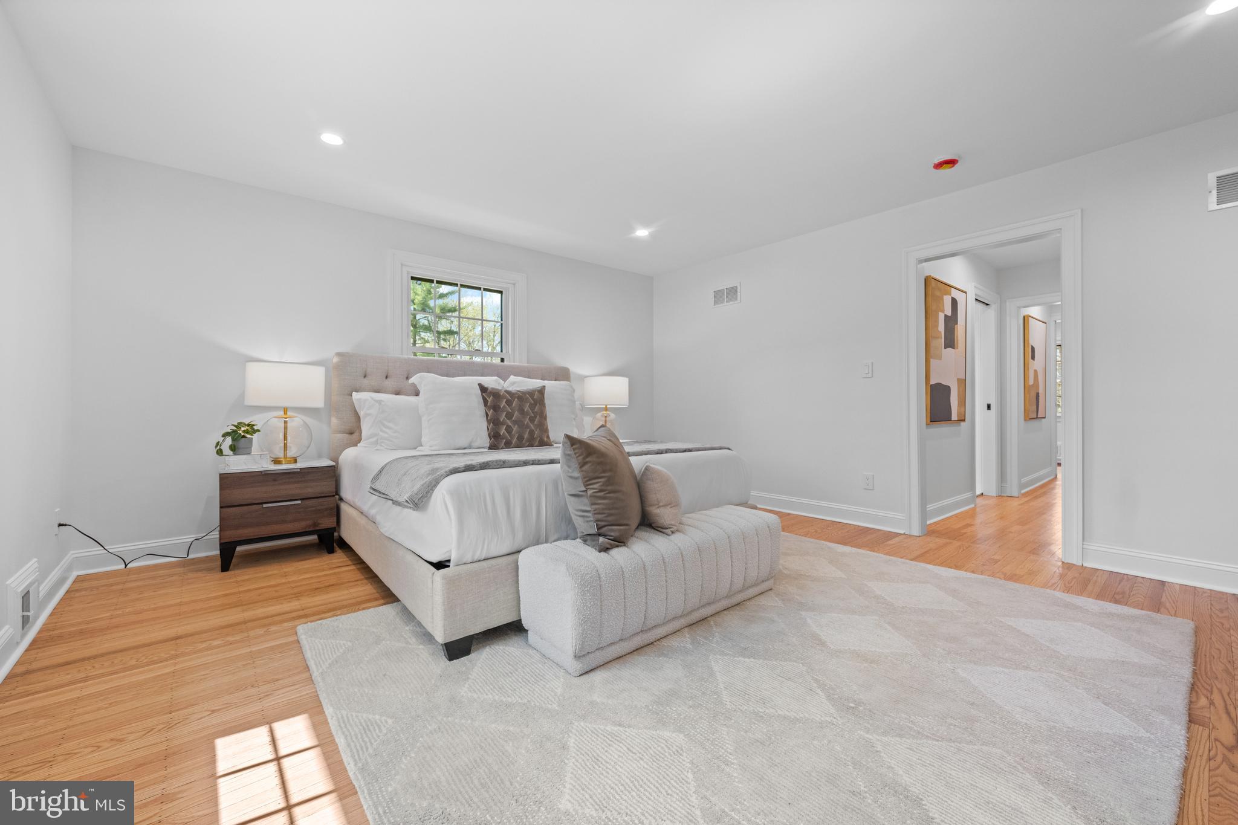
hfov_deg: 104.3
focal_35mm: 14
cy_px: 412
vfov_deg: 81.2
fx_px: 481
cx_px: 619
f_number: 7.1
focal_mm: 14
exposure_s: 1/30
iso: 800
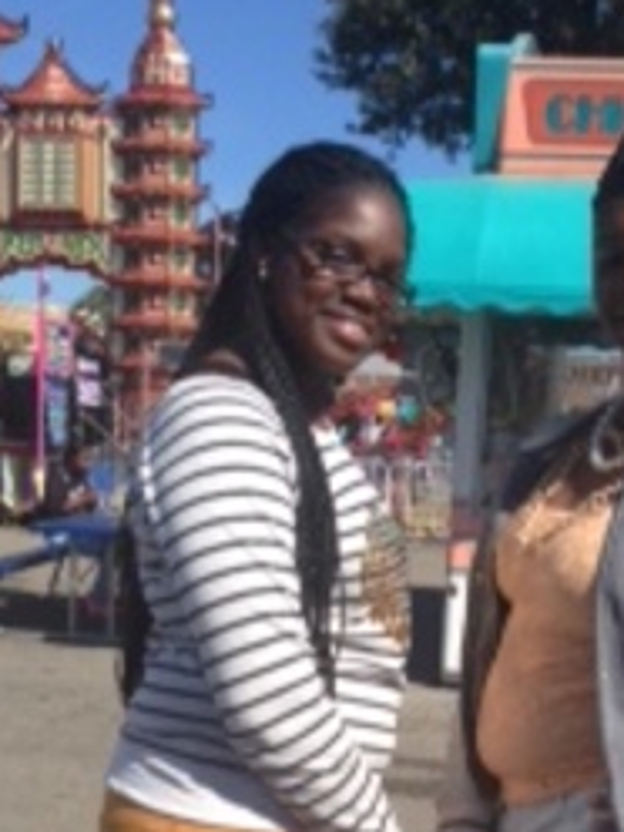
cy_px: 768
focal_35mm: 64
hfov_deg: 22.9
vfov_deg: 28.9
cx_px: 386
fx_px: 1538
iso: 50
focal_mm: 4.12
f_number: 2.4
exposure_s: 1/1466
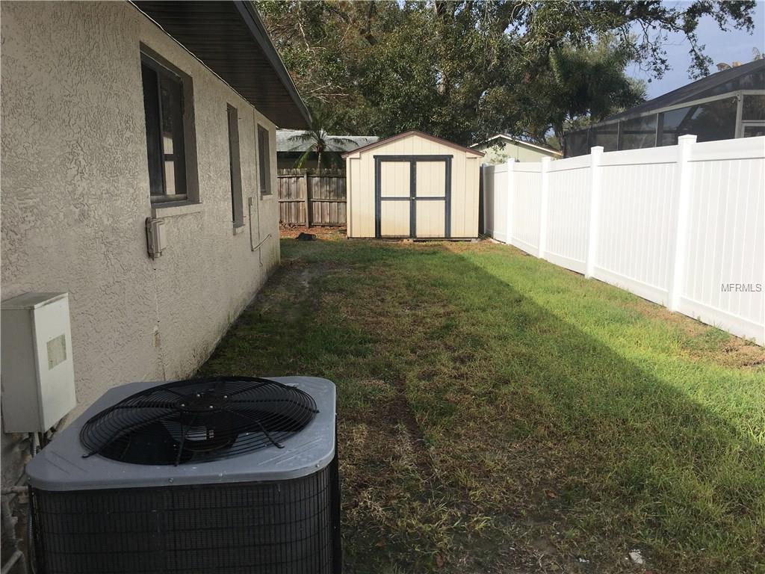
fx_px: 641
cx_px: 382
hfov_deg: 61.7
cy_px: 287
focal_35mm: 29
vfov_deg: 48.2
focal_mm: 4.15
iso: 25
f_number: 2.2
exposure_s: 1/2198
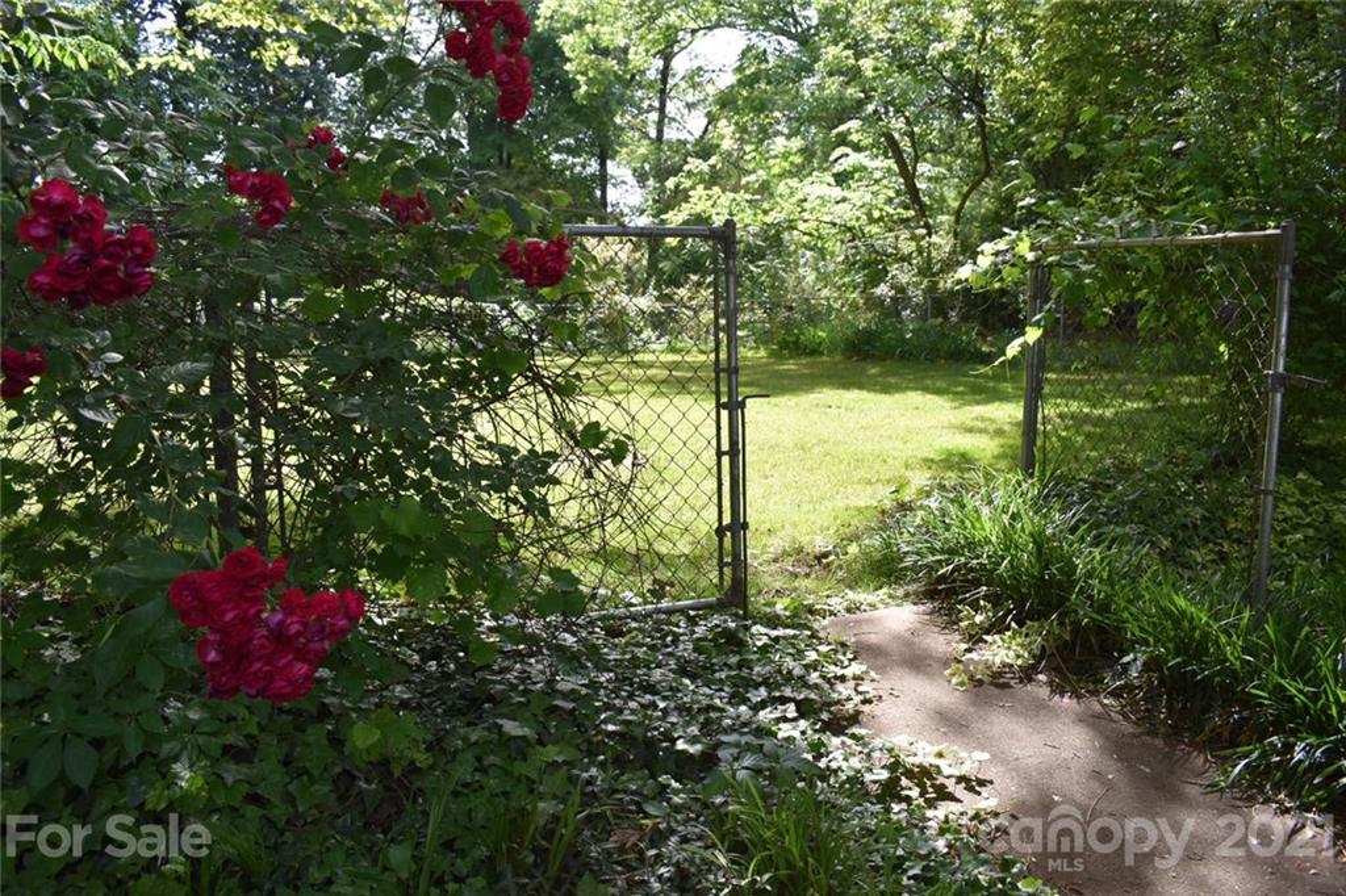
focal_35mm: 30
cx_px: 673
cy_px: 448
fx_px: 1121
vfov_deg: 43.6
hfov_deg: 61.9
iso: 220
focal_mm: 20
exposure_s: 1/250
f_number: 5.6
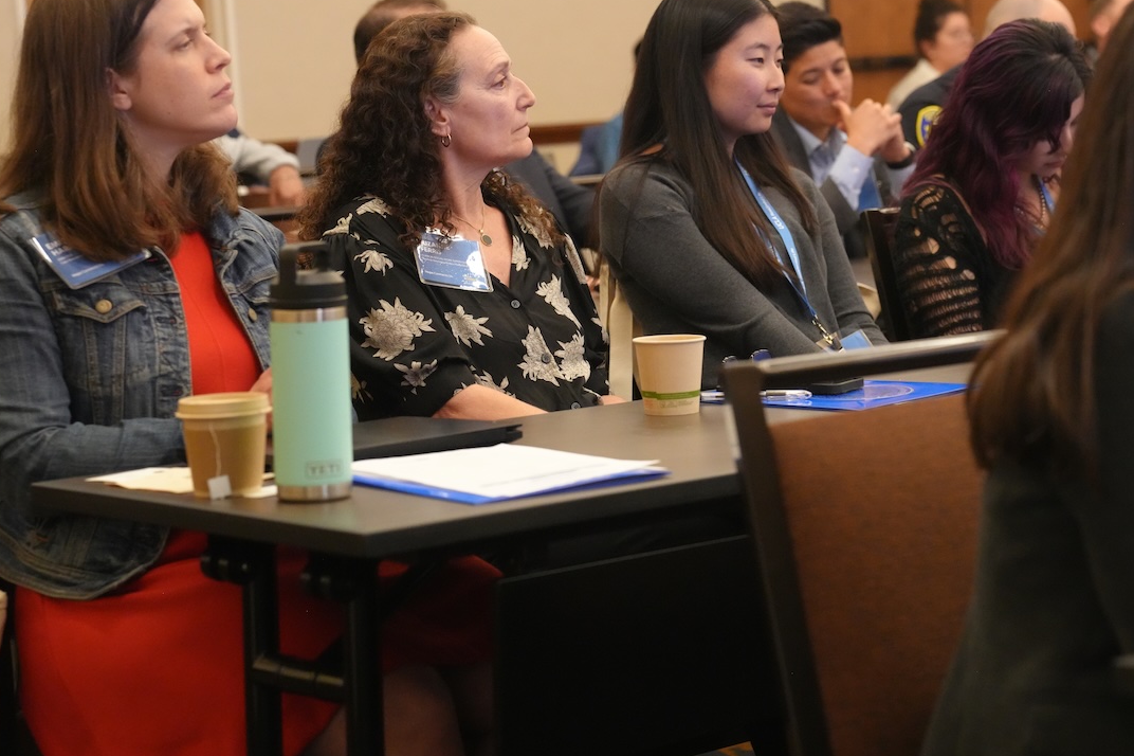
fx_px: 3054
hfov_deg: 21.0
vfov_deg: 14.1
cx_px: 698
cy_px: 325
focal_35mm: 97
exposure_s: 1/160
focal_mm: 77
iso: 6400
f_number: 4
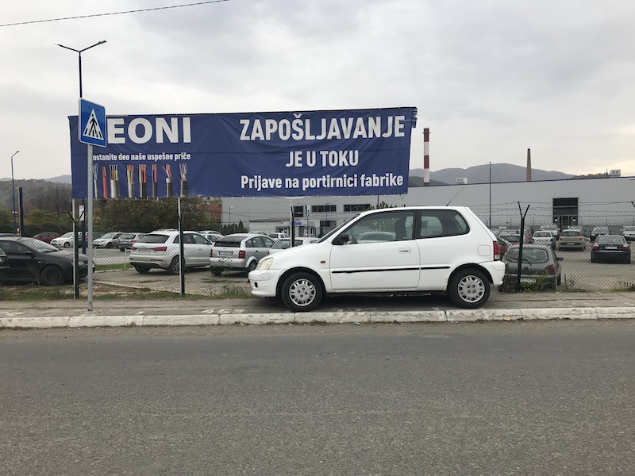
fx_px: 514
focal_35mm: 28
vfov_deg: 49.7
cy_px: 238
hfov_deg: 63.4
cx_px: 318
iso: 20
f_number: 1.8
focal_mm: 3.99
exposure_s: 1/887
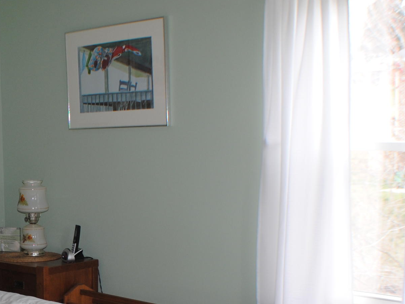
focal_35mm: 86
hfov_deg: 21.7
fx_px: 1006
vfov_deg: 16.9
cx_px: -22
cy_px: 281
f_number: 4
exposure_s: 1/60
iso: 200
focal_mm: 24
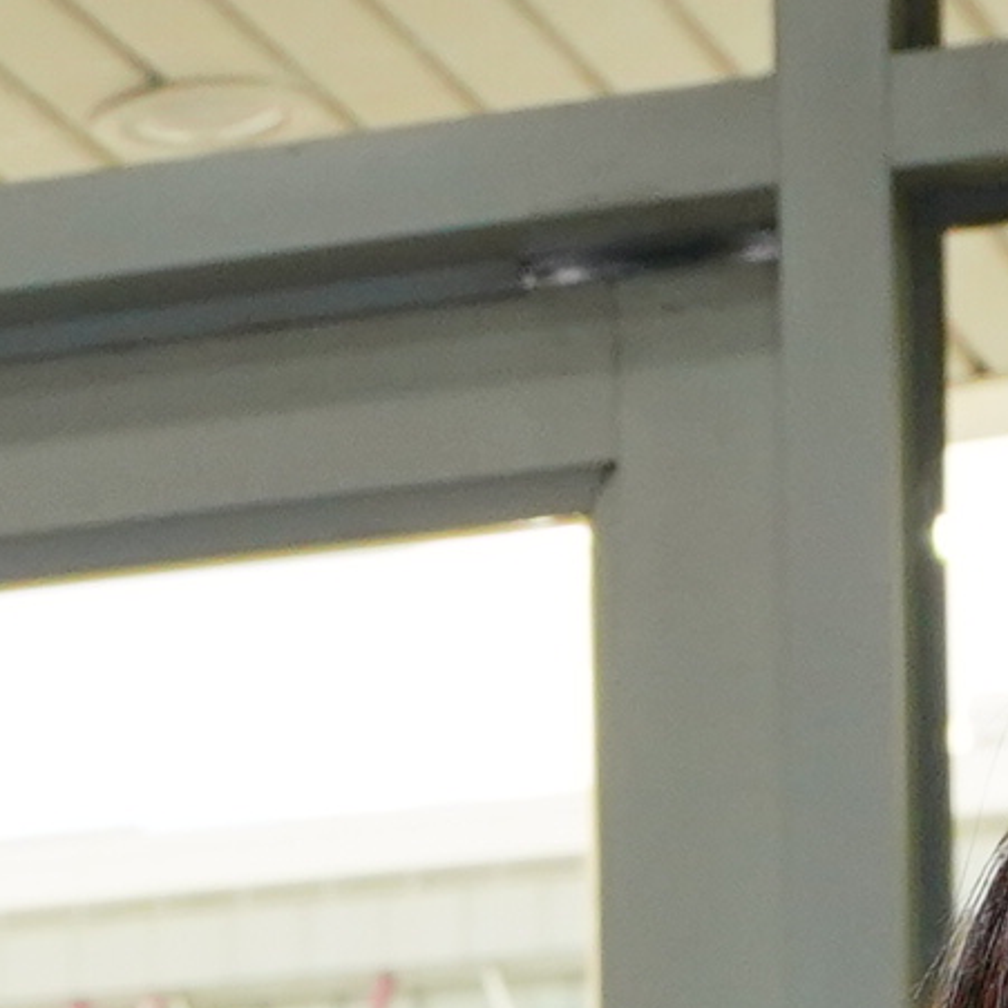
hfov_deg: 9.6
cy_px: 2646
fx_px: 5930
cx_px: -215
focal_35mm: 180
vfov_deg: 8.6
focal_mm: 16
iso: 640
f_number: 5.6
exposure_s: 1/160
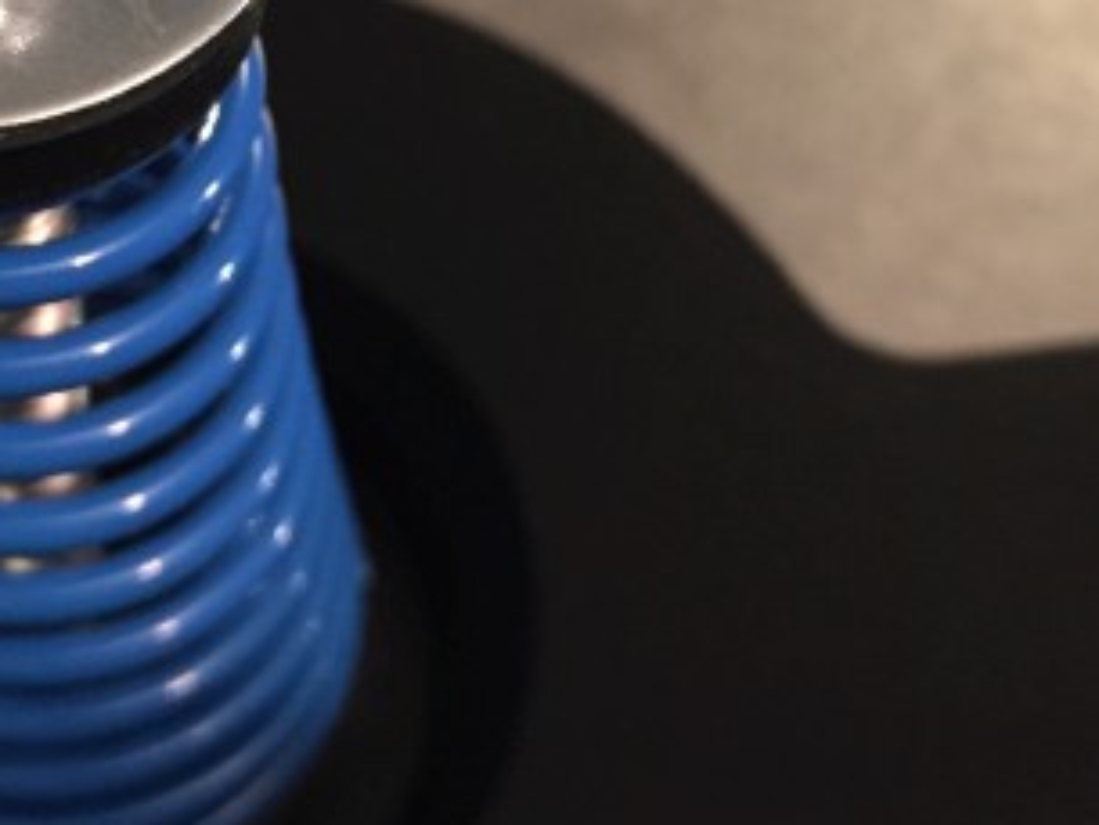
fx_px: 2414
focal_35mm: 76
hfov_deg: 25.5
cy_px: -18
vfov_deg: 18.8
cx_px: 335
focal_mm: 4.15
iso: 250
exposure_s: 1/33
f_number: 2.2
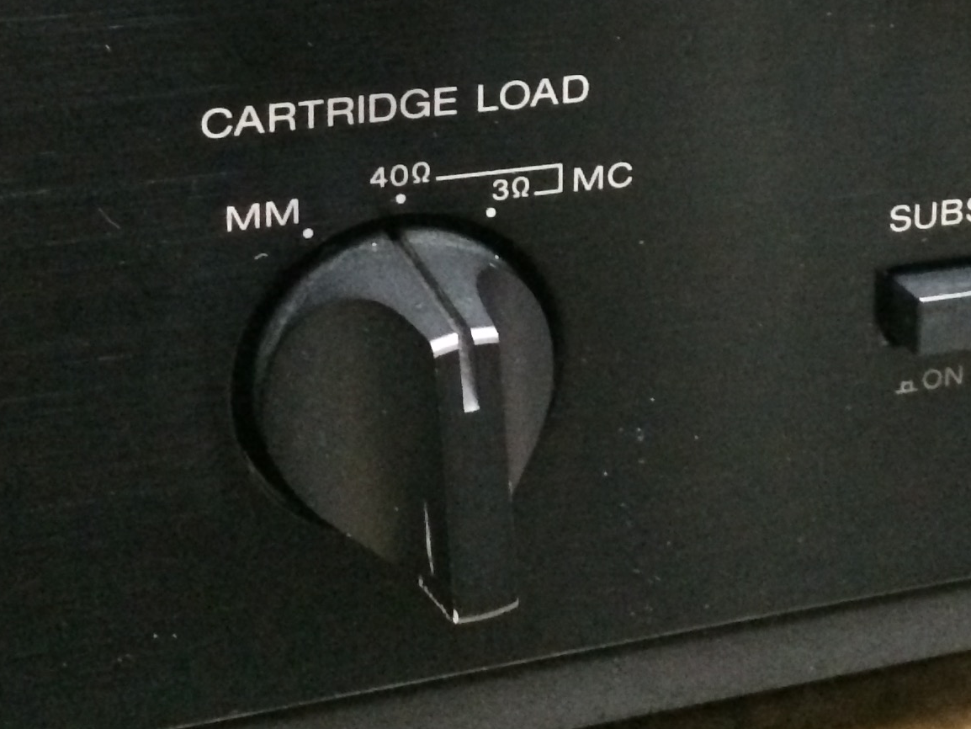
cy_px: -192
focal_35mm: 82
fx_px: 2301
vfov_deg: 17.0
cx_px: 723
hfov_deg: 23.6
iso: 500
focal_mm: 4.15
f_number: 2.2
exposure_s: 1/17
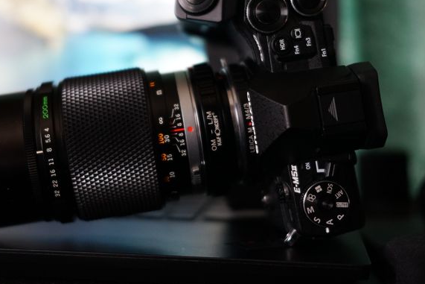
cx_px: 144
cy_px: 99
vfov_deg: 21.5
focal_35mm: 63
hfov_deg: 31.7
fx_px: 744
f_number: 2.8
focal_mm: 45
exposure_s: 1/60
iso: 1600
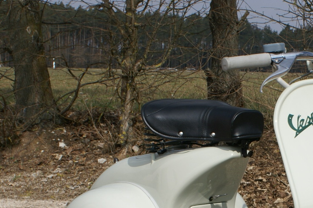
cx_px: 264
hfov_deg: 19.7
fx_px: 887
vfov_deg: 13.1
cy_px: 234
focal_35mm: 102
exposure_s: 1/320
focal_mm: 26
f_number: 9
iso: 100
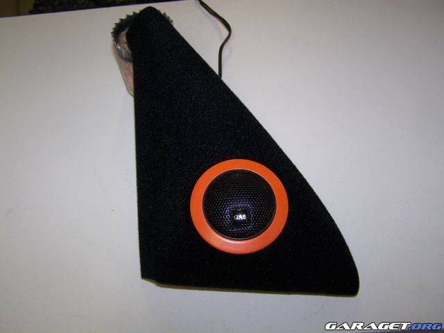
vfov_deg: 37.7
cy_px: 166
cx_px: 222
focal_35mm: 38
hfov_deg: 49.0
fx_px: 487
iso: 80
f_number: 2.8
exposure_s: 1/60
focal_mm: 6.3
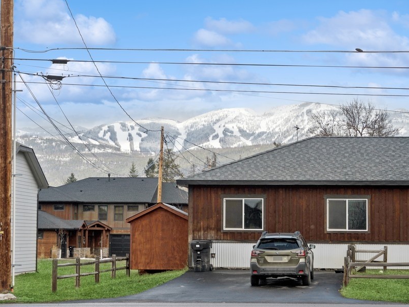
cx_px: 204
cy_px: 154
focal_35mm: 89
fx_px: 1052
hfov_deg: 22.0
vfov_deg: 16.6
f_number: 6.3
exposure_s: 1/320
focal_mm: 55
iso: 100
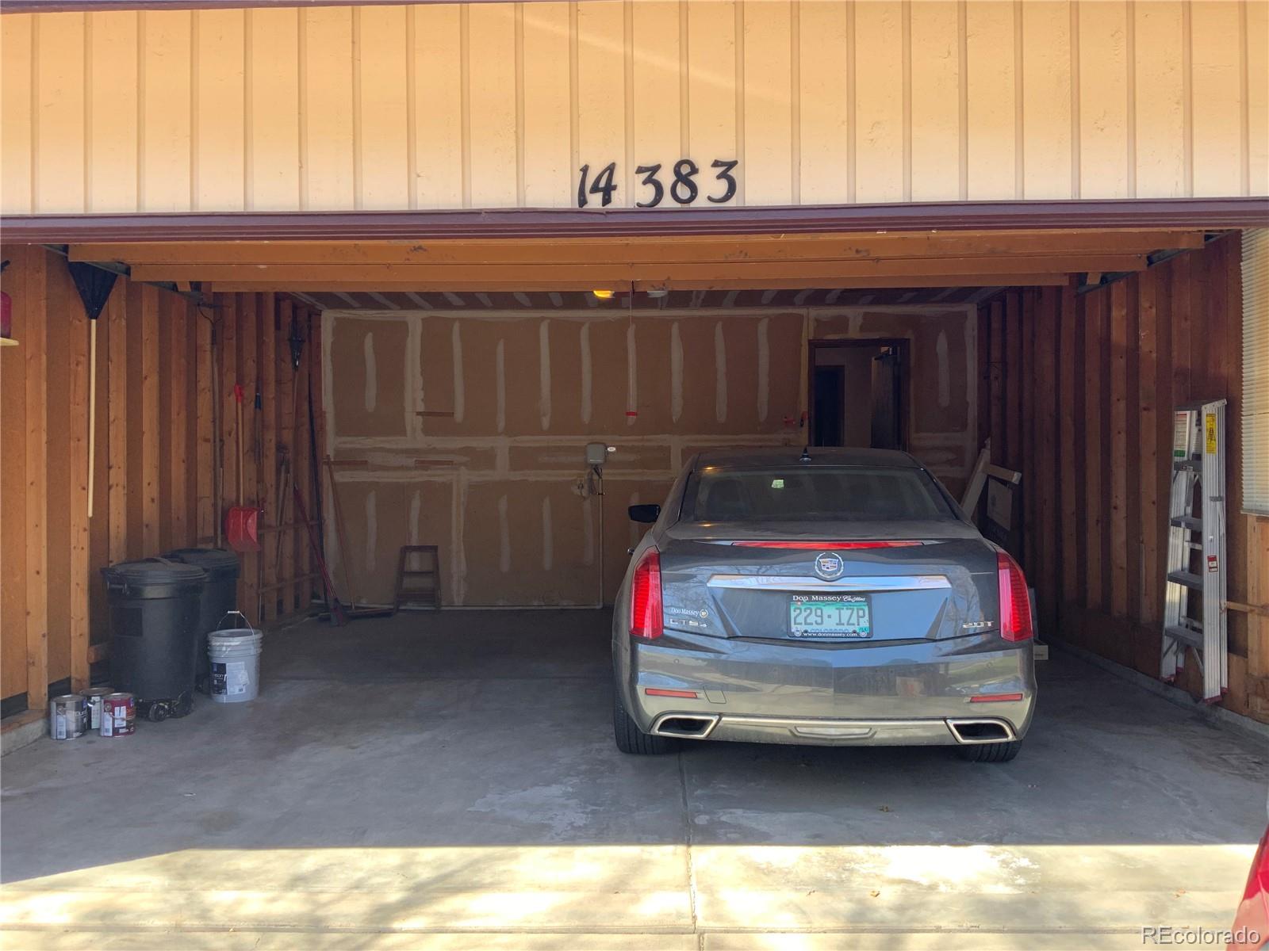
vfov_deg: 48.2
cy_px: 476
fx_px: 1063
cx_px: 634
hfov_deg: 61.7
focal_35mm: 29
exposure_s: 1/122
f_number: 1.8
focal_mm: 3
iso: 20
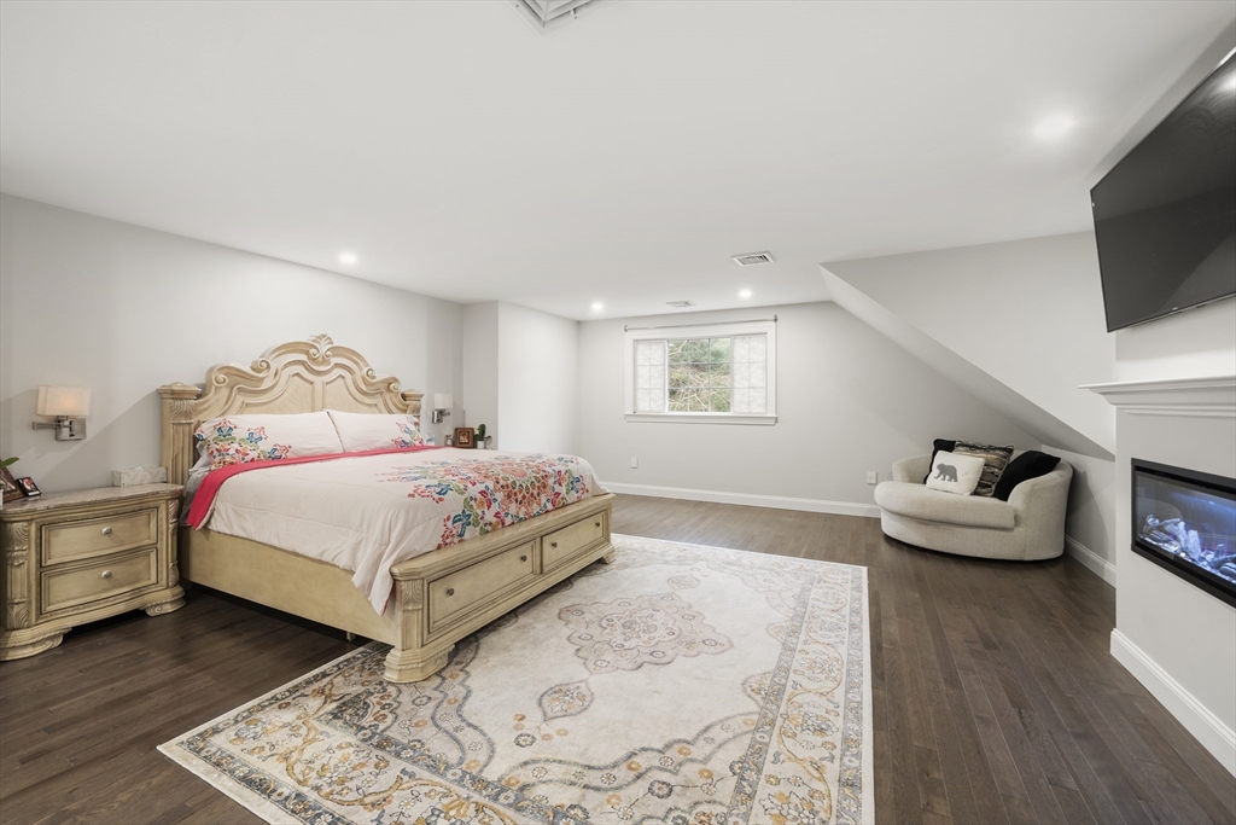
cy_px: 412
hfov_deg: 104.2
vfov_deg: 81.2
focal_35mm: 14
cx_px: 618
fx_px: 481
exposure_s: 1/2.5
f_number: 7.1
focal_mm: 14
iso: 320
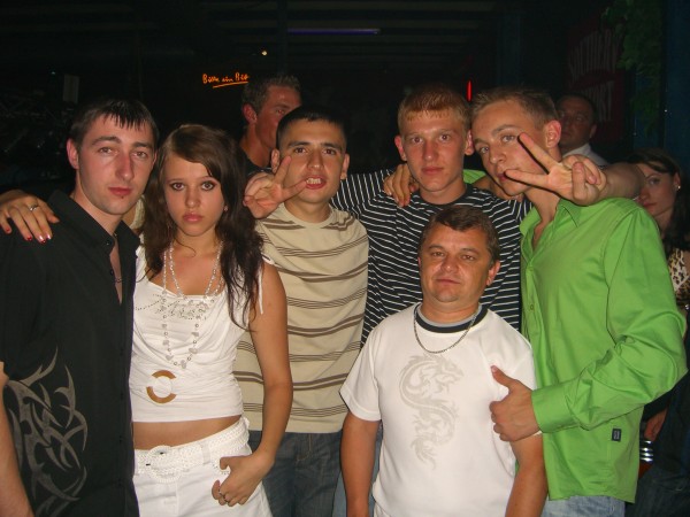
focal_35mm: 38
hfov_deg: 49.0
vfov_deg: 37.7
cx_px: 345
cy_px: 258
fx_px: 757
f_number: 2.8
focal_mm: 7.9
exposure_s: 1/60
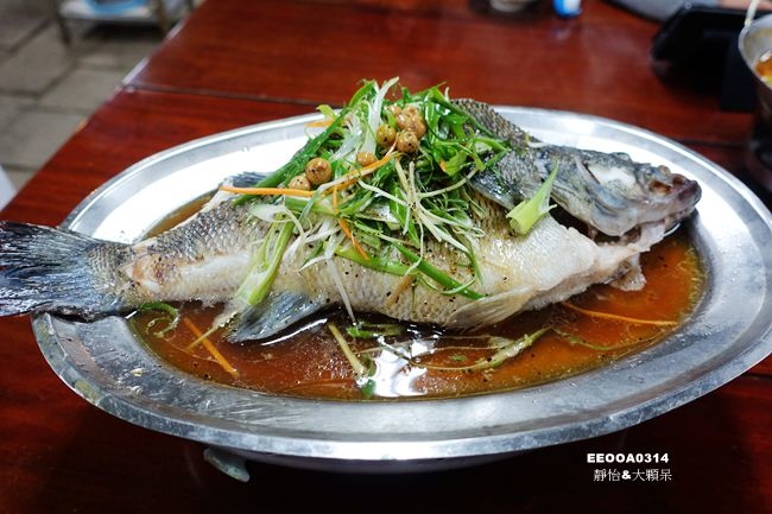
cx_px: 386
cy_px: 257
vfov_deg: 44.9
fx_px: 622
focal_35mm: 29
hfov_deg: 63.7
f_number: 2.5
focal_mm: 10.51
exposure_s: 1/30
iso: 200
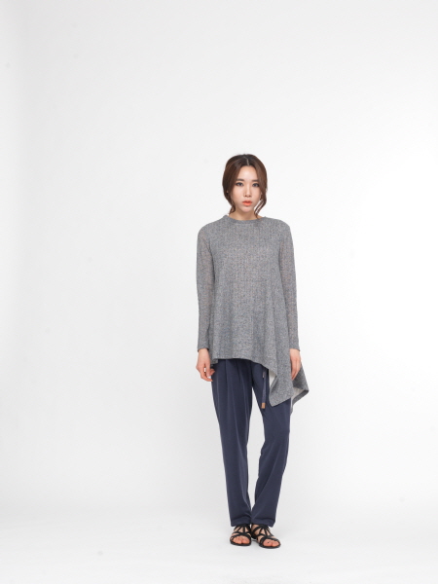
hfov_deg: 23.7
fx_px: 1046
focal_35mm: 62
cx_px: 219
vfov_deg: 31.2
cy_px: 292
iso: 100
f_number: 9
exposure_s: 1/250
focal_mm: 80
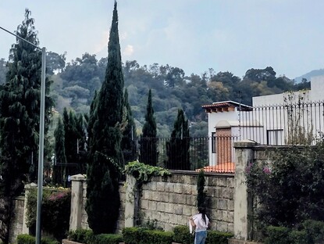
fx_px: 731
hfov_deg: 25.0
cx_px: 144
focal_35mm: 78
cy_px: 39
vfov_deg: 18.7
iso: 100
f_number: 1.7
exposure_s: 1/985
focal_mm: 4.71
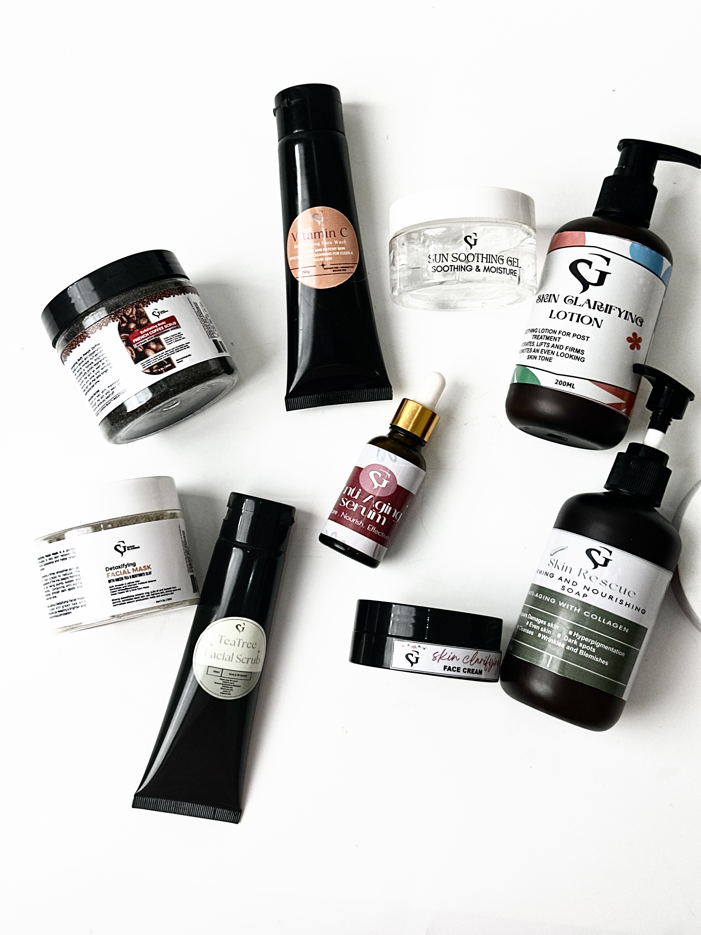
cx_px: 350
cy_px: 468
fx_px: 1296
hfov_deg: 30.3
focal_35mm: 48
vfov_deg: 39.7
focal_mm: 6.86
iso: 50
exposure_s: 1/131
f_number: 1.78
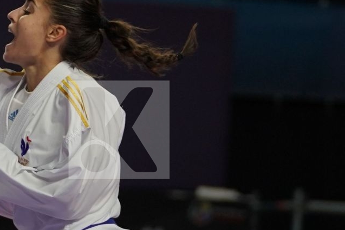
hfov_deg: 3.8
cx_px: -64
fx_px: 5224
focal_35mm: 545
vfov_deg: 2.5
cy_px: 130
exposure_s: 1/1000
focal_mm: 129
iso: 800
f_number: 2.8
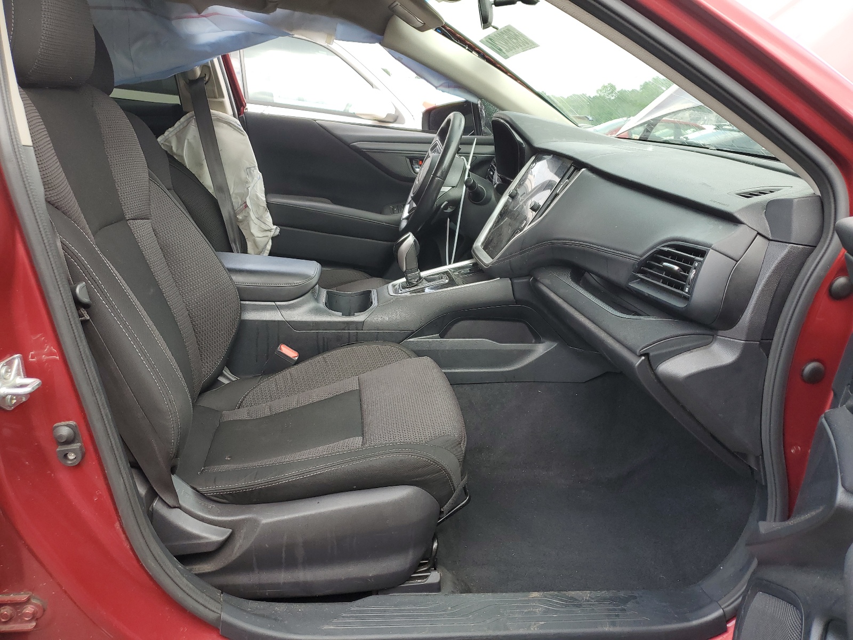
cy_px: 320
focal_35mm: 26
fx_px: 641
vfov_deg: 53.1
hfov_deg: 67.3
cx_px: 426
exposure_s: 1/333
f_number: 1.5
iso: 50
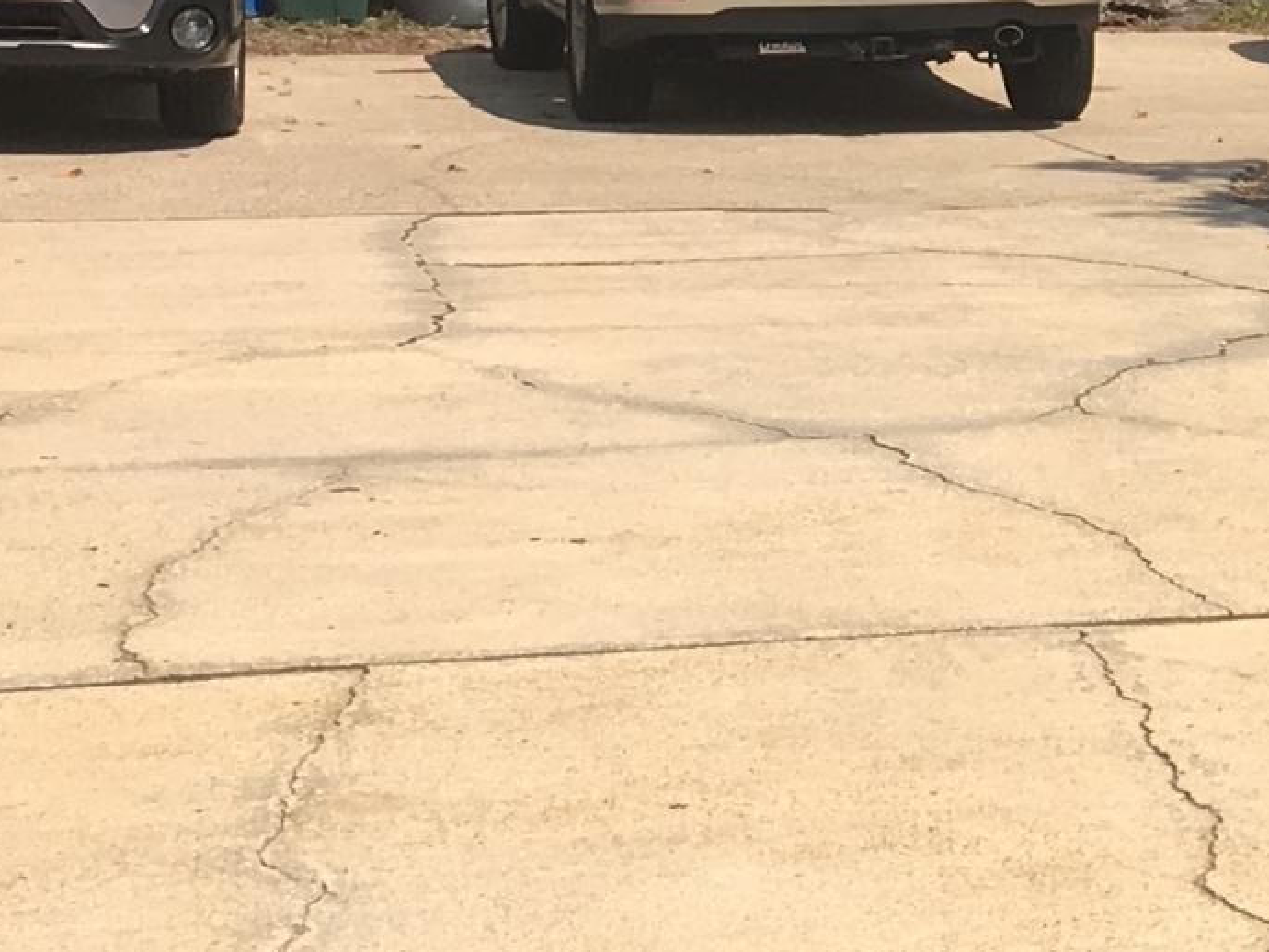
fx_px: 4621
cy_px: 268
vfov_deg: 11.7
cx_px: 1834
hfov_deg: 14.7
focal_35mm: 126
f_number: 2.2
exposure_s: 1/1876
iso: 25
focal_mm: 4.15
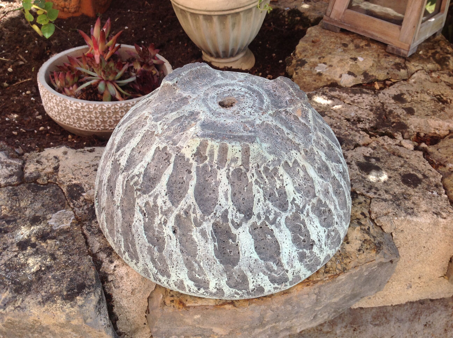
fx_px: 457
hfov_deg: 52.7
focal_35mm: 35
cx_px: 226
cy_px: 169
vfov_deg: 40.6
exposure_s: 1/265
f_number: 2.4
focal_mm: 4.28
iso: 50
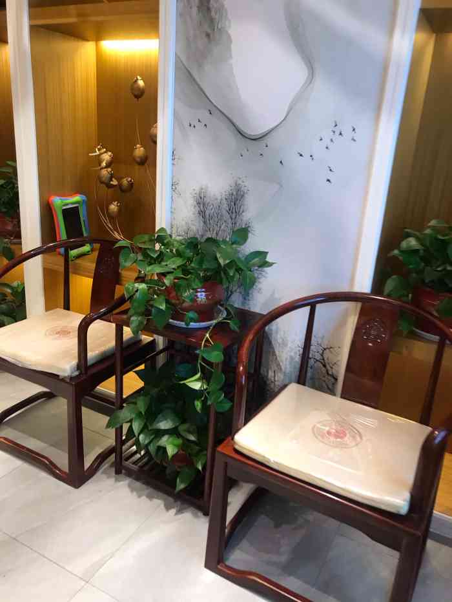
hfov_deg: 49.8
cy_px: 301
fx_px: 487
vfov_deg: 63.4
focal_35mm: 28
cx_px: 226
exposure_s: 1/33
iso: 40
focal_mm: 3.99
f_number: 1.8
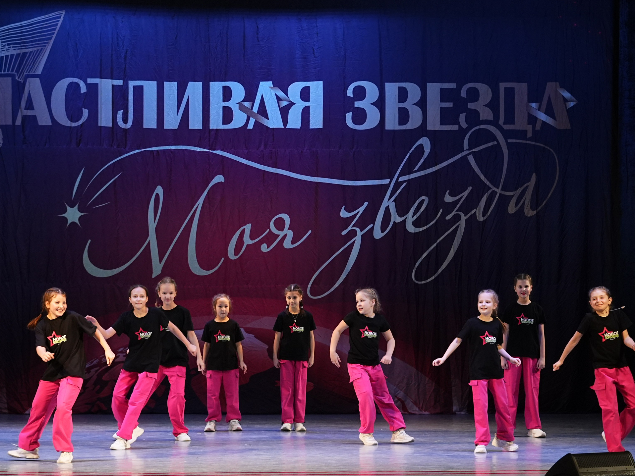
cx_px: 279
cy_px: 214
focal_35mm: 140
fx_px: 2568
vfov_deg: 10.6
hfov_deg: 14.1
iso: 1600
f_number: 2.8
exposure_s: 1/400
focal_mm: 73
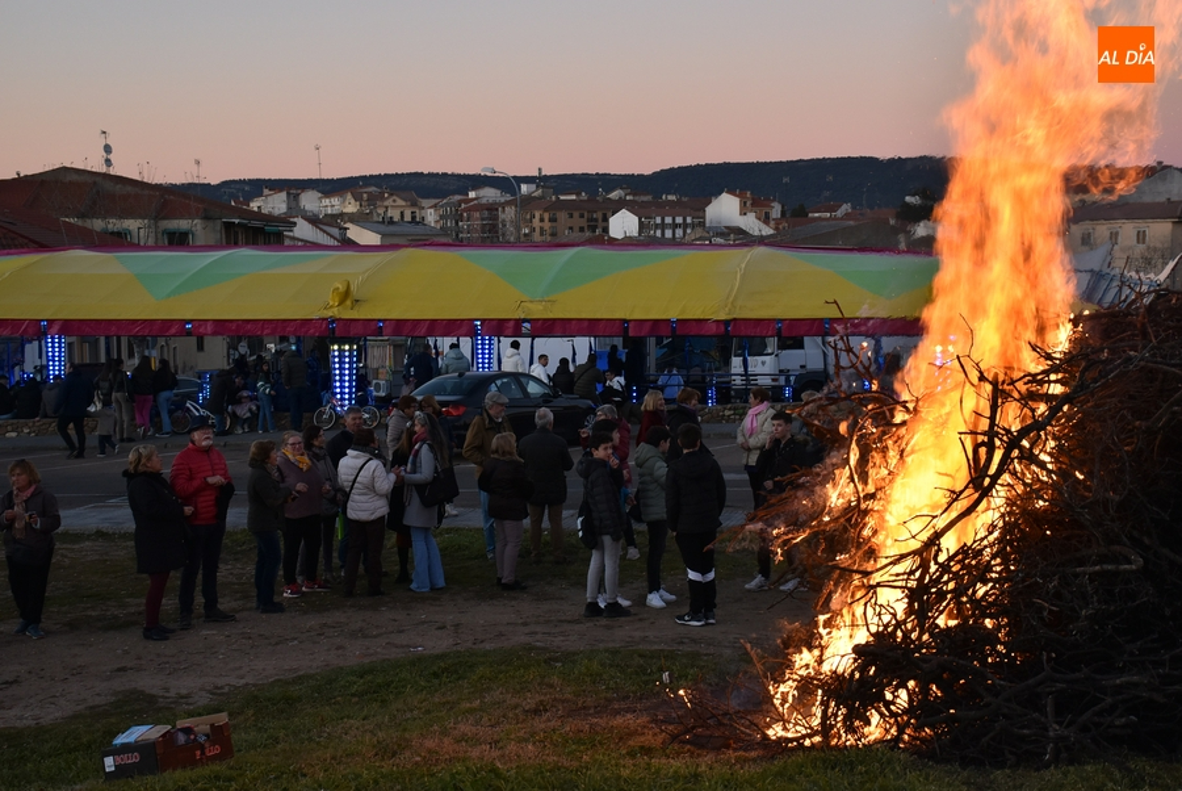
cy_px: 396
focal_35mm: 57
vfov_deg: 23.8
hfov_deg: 35.0
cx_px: 591
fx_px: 1873
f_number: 5.6
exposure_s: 1/125
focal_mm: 38
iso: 400
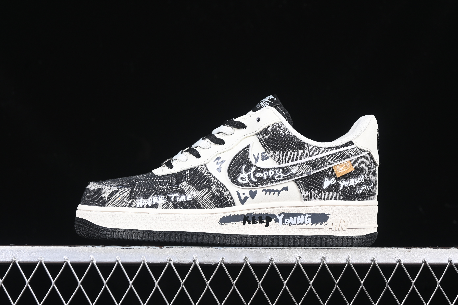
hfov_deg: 27.0
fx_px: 954
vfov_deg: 18.2
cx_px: 229
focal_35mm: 75
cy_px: 152
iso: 160
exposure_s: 1/60
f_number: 6.3
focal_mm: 50
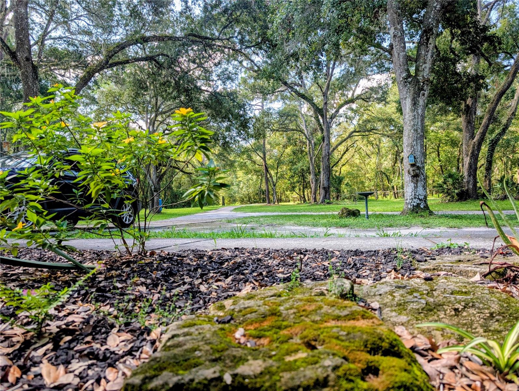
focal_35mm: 24
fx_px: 360
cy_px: 196
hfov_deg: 71.5
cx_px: 260
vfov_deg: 56.9
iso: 18
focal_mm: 6.9
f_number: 1.68
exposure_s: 1/238
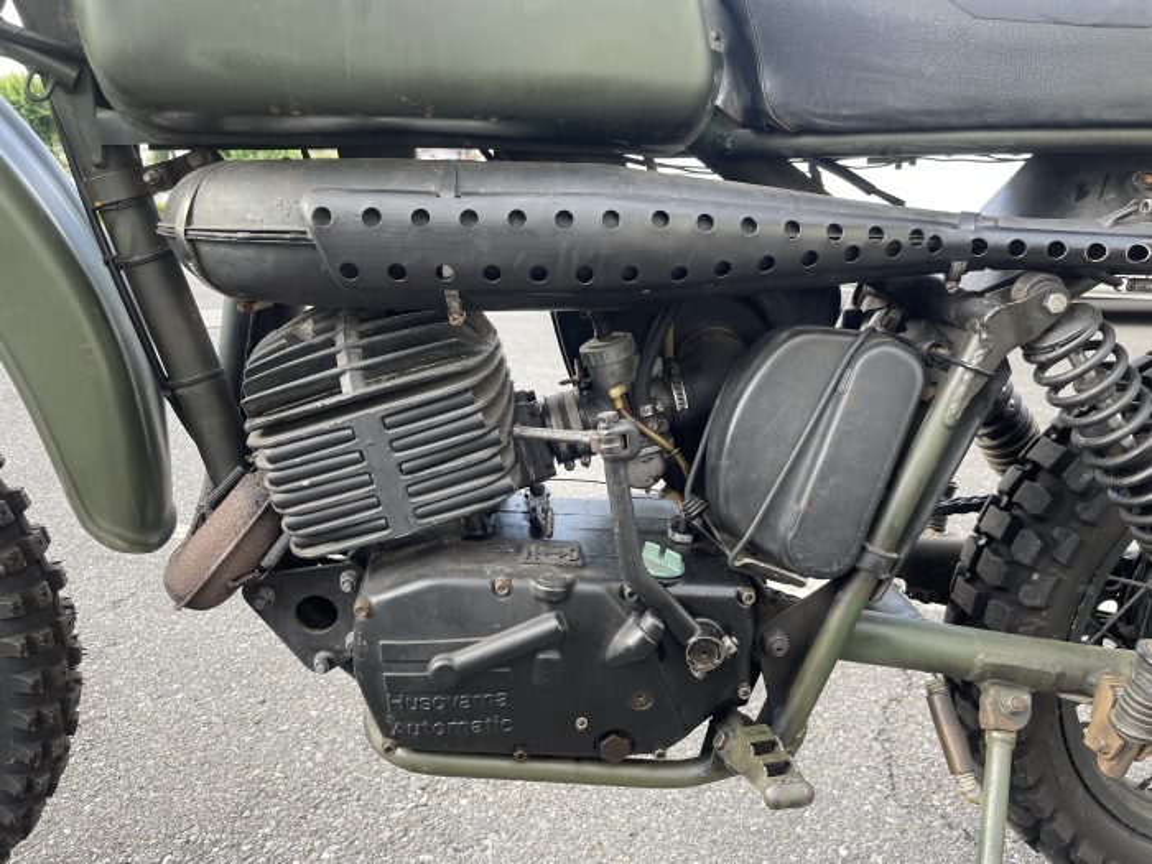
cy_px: 432
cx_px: 576
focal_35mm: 26
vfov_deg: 53.1
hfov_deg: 67.3
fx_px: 865
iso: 50
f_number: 1.6
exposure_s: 1/121
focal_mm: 4.2
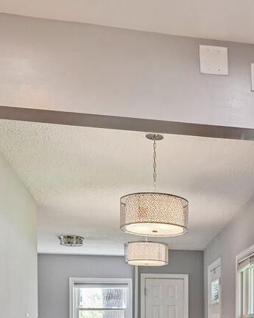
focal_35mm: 52
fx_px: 489
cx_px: 264
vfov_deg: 32.2
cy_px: 340
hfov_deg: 27.2
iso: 200
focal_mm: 14
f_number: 9
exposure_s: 1/6
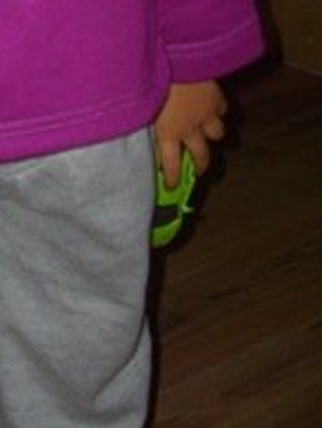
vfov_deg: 16.3
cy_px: -200
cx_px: -90
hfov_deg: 12.9
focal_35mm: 111
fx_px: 1375
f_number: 2.8
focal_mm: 6.2
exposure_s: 1/60
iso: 100
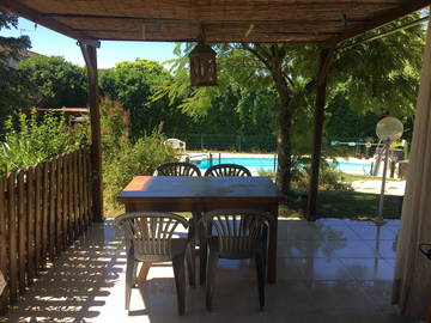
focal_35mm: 29
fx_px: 361
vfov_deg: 48.2
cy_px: 162
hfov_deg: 61.7
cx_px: 216
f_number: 2.2
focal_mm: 4.15
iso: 25
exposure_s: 1/509
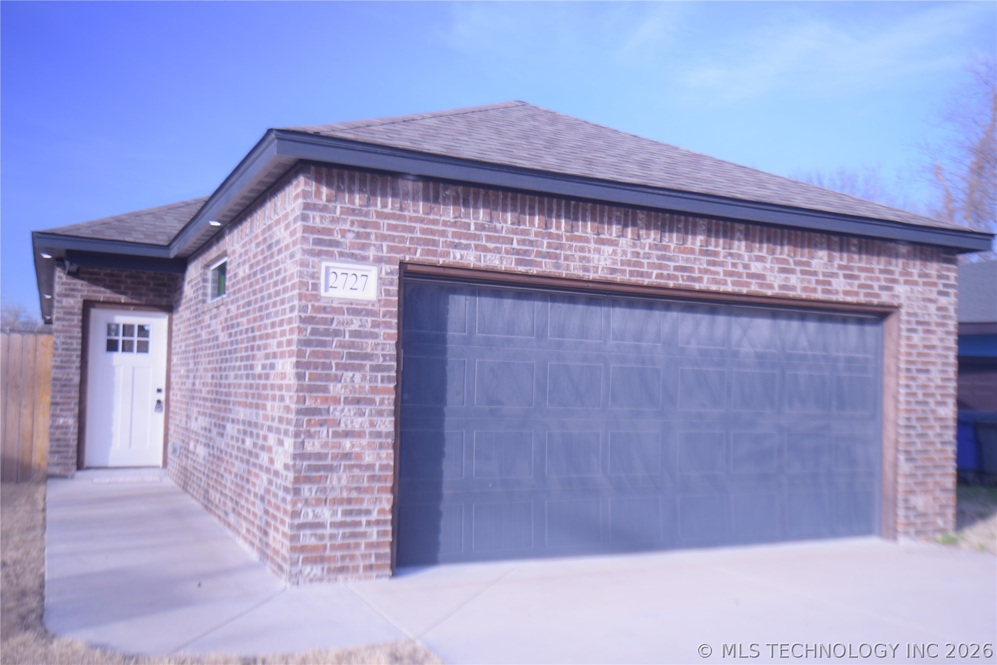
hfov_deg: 58.7
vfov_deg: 41.1
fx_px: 886
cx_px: 498
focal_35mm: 32
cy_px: 332
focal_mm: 32
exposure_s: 1/320
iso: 250
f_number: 4.5
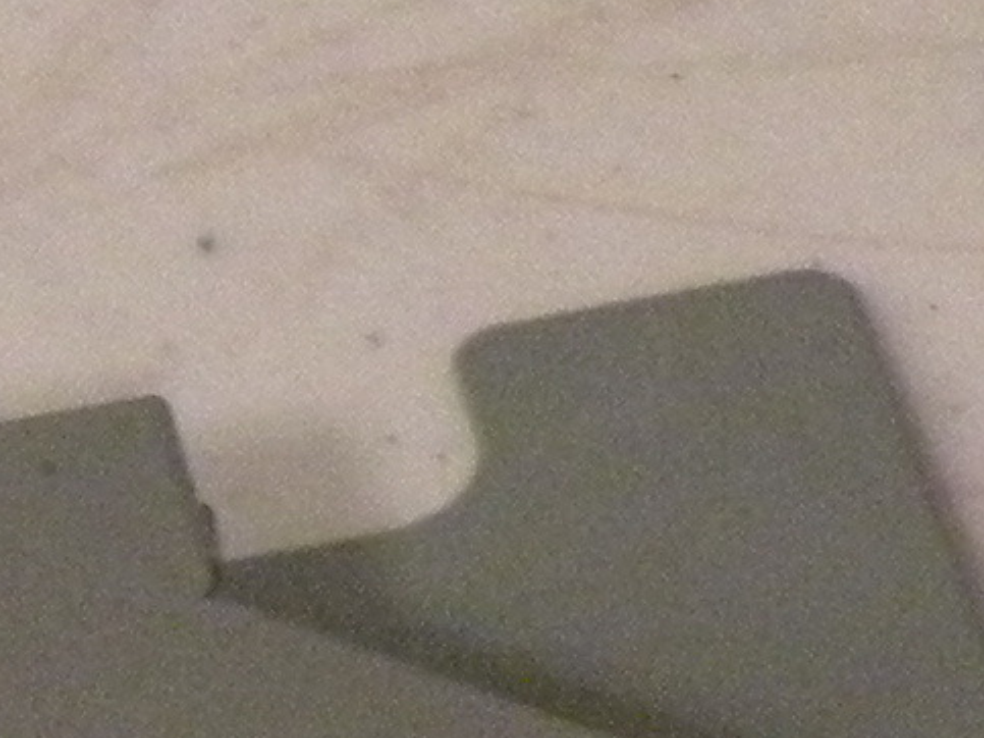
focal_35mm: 423
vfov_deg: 3.4
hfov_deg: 4.6
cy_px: 2153
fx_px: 12021
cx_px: -774
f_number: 3.5
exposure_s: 1/13.5
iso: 400
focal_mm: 9.8
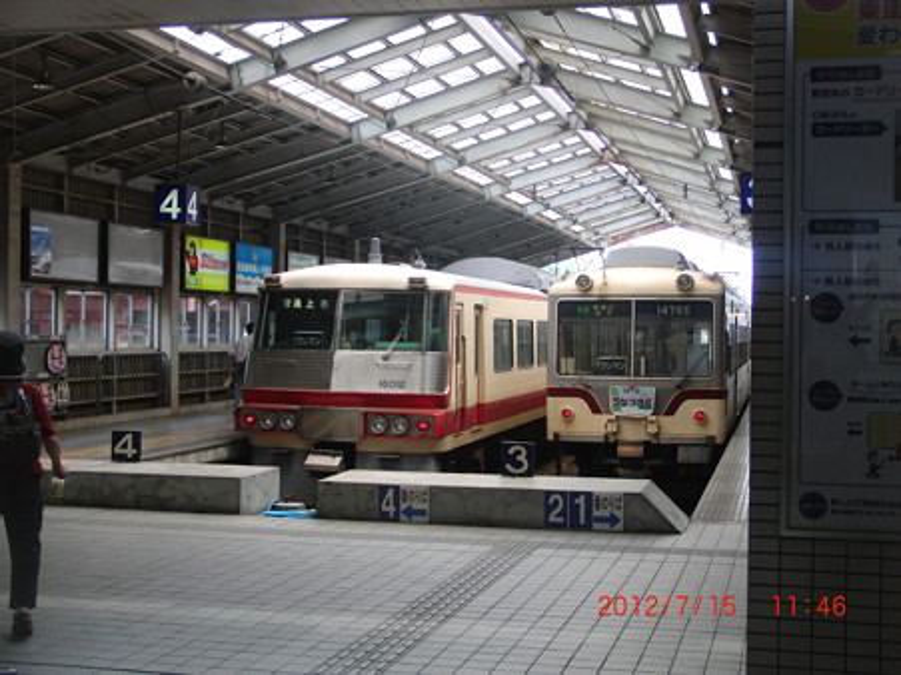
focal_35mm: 51
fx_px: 1327
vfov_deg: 28.5
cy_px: 338
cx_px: 450
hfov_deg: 37.5
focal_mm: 8.86
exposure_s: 1/125
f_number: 3.8
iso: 100
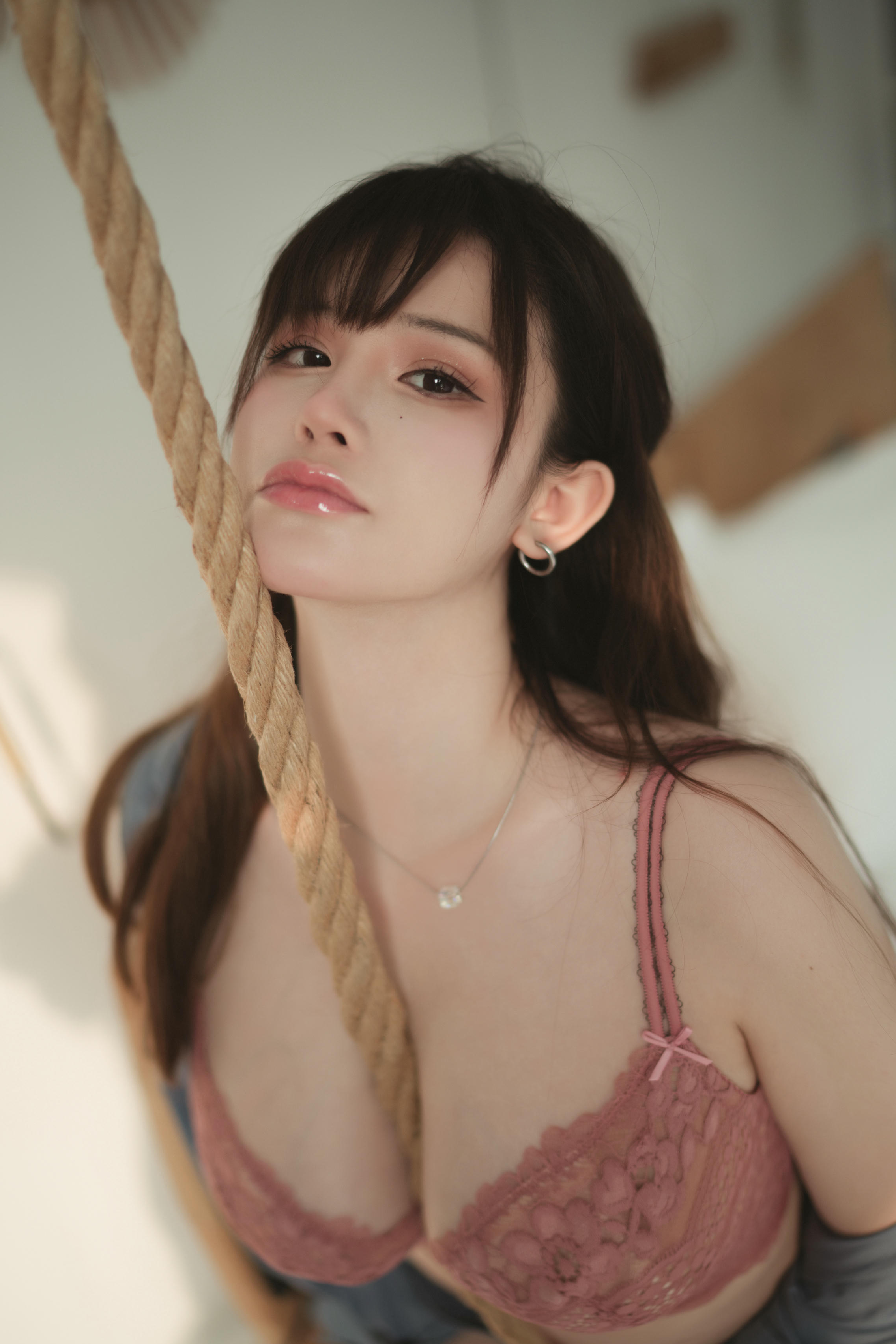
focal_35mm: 36
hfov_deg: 36.9
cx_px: 454
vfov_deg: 53.1
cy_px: 667
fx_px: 1344
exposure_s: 1/400
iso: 100
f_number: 1.4
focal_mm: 35
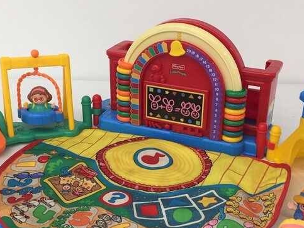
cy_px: 167
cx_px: 168
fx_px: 422
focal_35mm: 48
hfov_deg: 39.6
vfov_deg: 29.9
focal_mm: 4.15
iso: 32
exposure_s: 1/33
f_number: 2.2
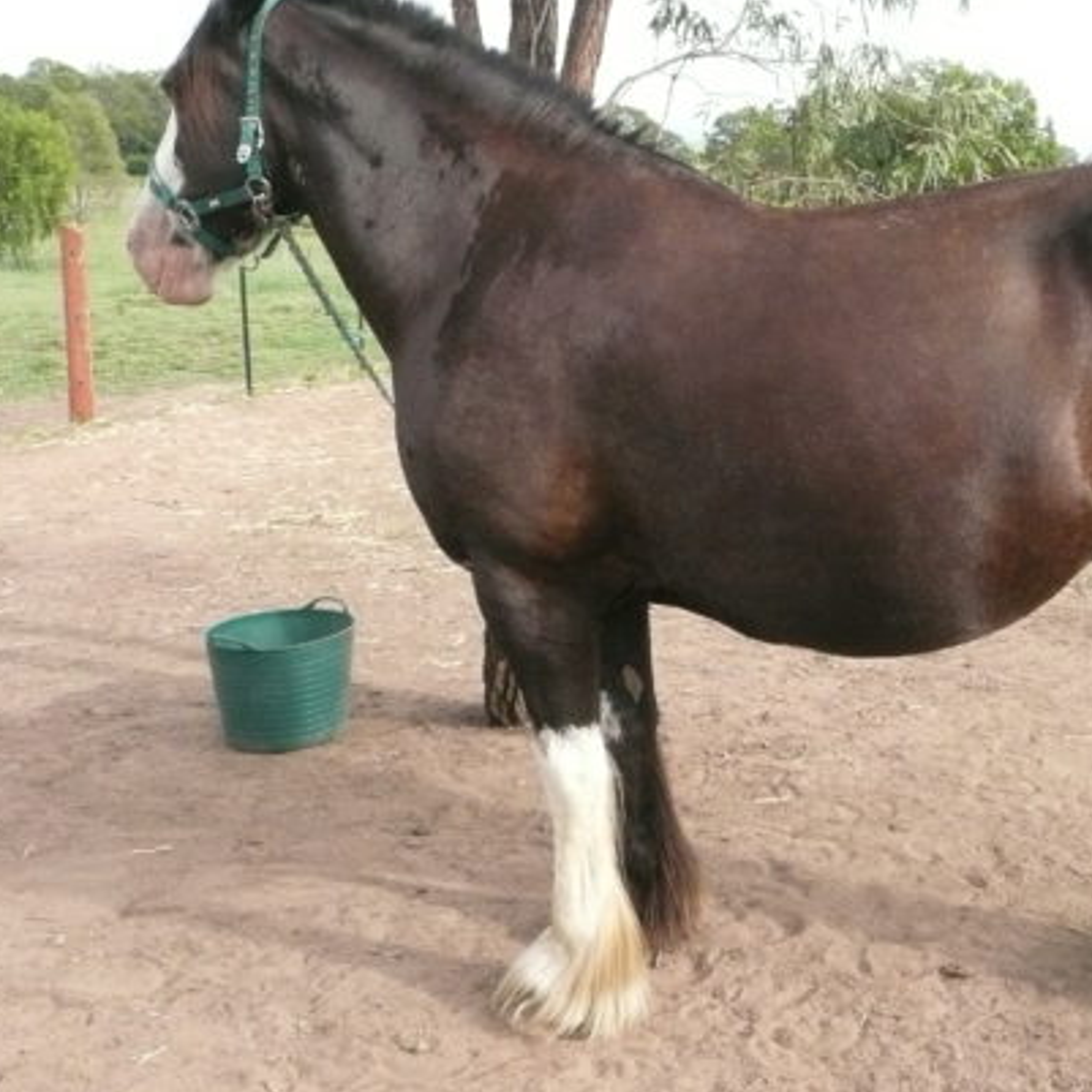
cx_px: 820
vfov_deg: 39.8
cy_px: 422
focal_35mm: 42
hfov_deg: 39.0
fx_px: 1499
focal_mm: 4.6
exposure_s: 1/250
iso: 400
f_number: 8
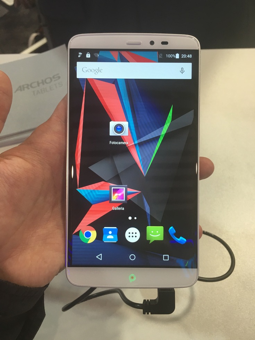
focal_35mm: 29
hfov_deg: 48.2
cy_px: 170
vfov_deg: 61.7
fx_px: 285
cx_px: 128
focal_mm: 4.15
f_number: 2.2
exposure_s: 1/33
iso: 50
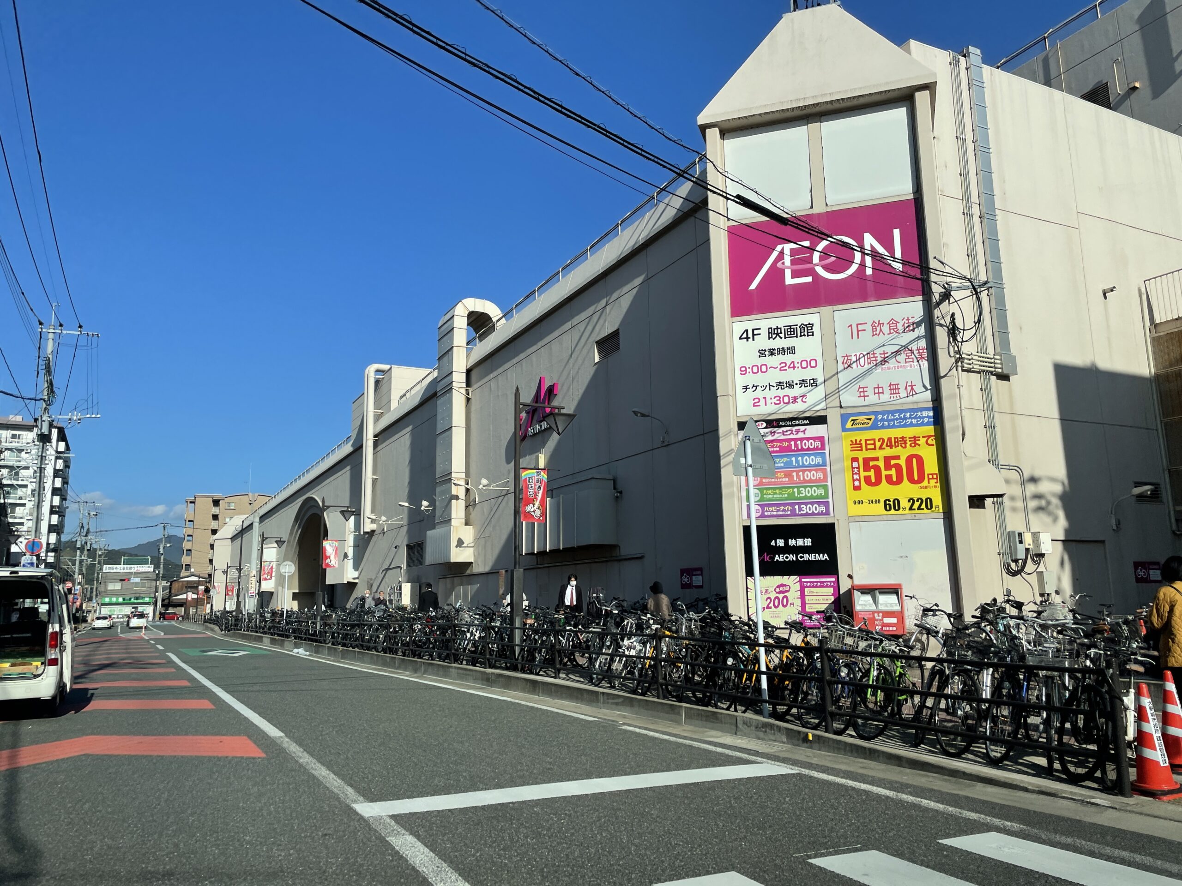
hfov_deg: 67.3
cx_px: 591
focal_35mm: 26
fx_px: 888
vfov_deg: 53.1
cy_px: 443
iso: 32
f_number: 1.6
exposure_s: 1/4132
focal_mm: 4.2
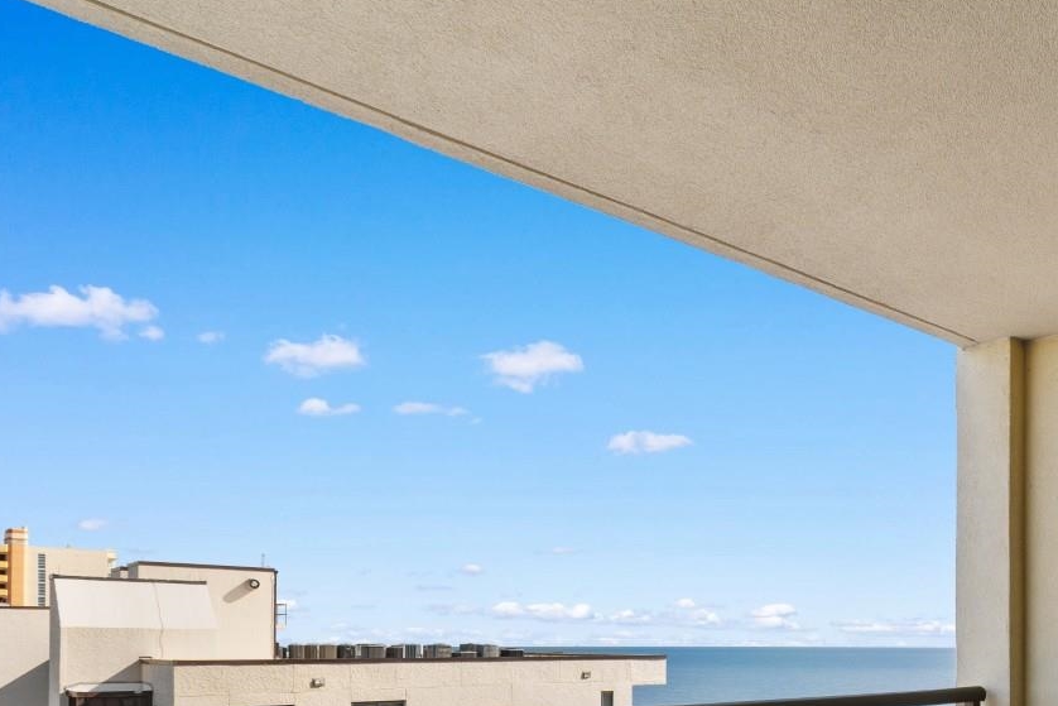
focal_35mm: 29
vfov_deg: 41.5
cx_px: 869
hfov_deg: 58.1
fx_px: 852
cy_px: 633
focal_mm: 10
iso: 100
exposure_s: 1/200
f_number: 8
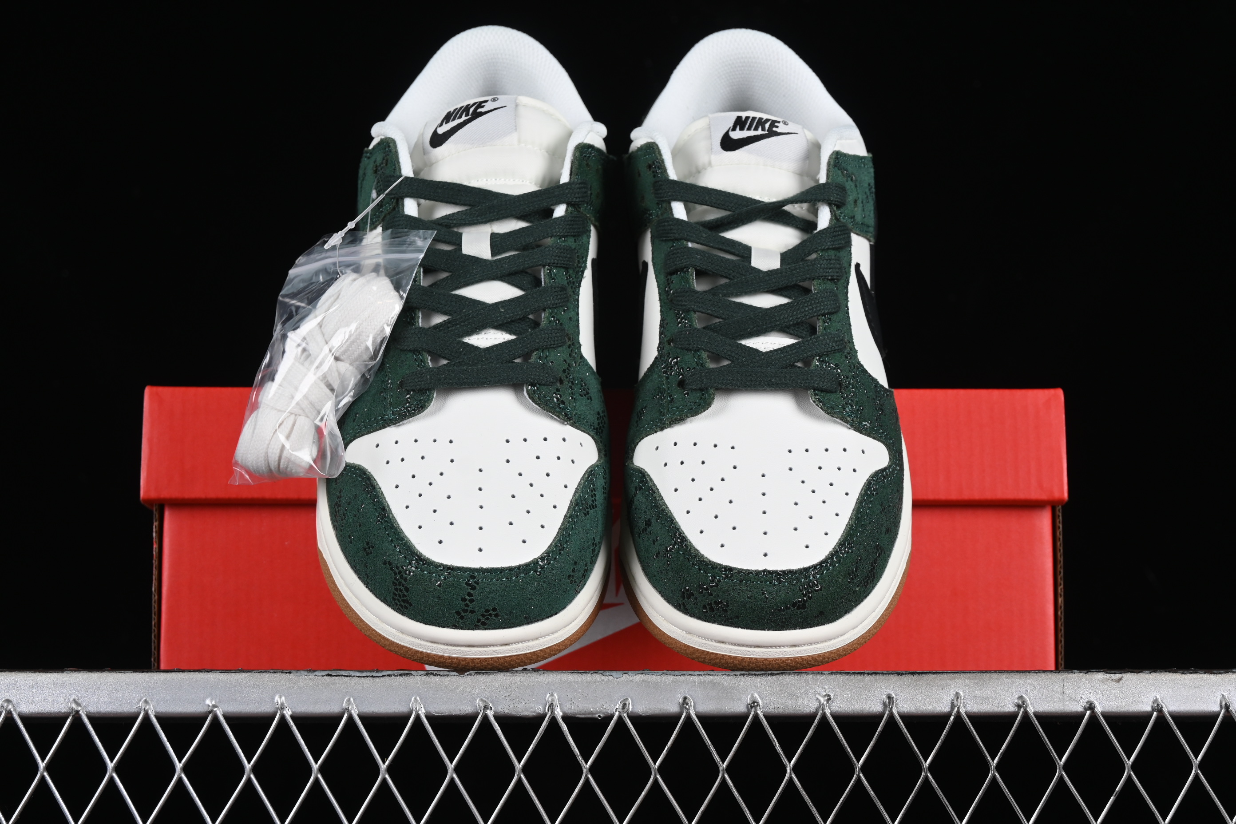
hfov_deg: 27.0
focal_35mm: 75
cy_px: 412
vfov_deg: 18.2
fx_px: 2575
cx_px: 618
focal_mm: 50
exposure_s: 1/80
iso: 160
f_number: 8
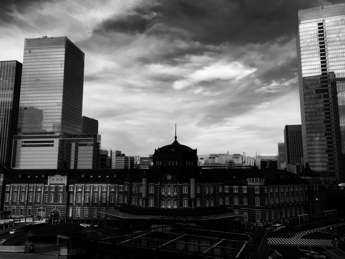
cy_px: 130
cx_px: 172
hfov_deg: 61.7
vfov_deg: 48.2
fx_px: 289
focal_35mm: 29
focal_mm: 4.15
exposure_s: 1/488
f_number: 2.2
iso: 32
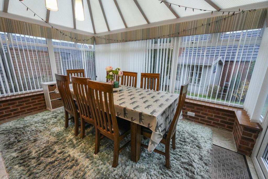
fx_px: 112
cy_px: 90
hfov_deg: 100.4
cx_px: 134
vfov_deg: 77.3
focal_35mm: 15
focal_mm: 10
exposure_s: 1/160
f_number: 4
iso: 2000
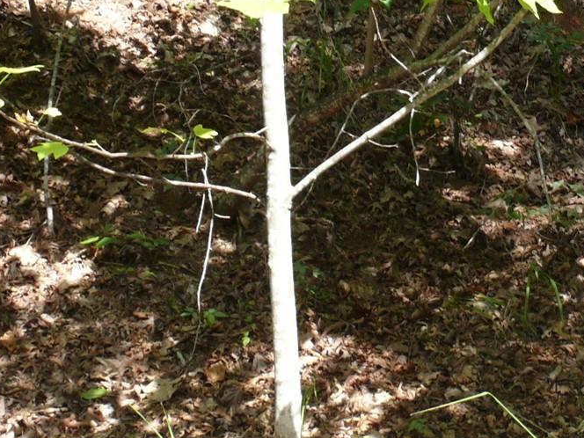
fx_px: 1822
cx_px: 555
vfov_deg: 13.6
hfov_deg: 17.9
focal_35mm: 108
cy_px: 80
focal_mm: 7.4
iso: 100
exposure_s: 1/100
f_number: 4
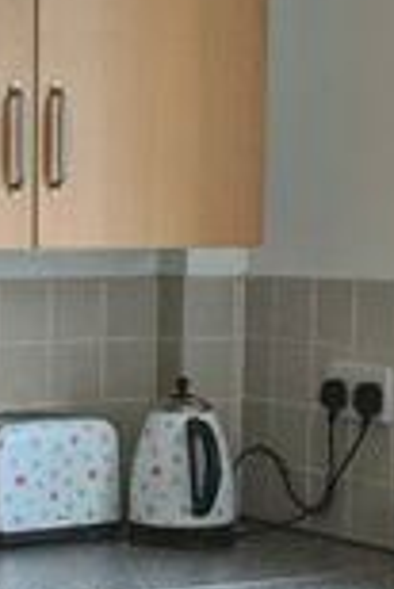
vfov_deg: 16.5
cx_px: -54
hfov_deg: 11.0
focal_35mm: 123
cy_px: 453
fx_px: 2015
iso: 89
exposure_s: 1/100
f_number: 2
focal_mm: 4.67
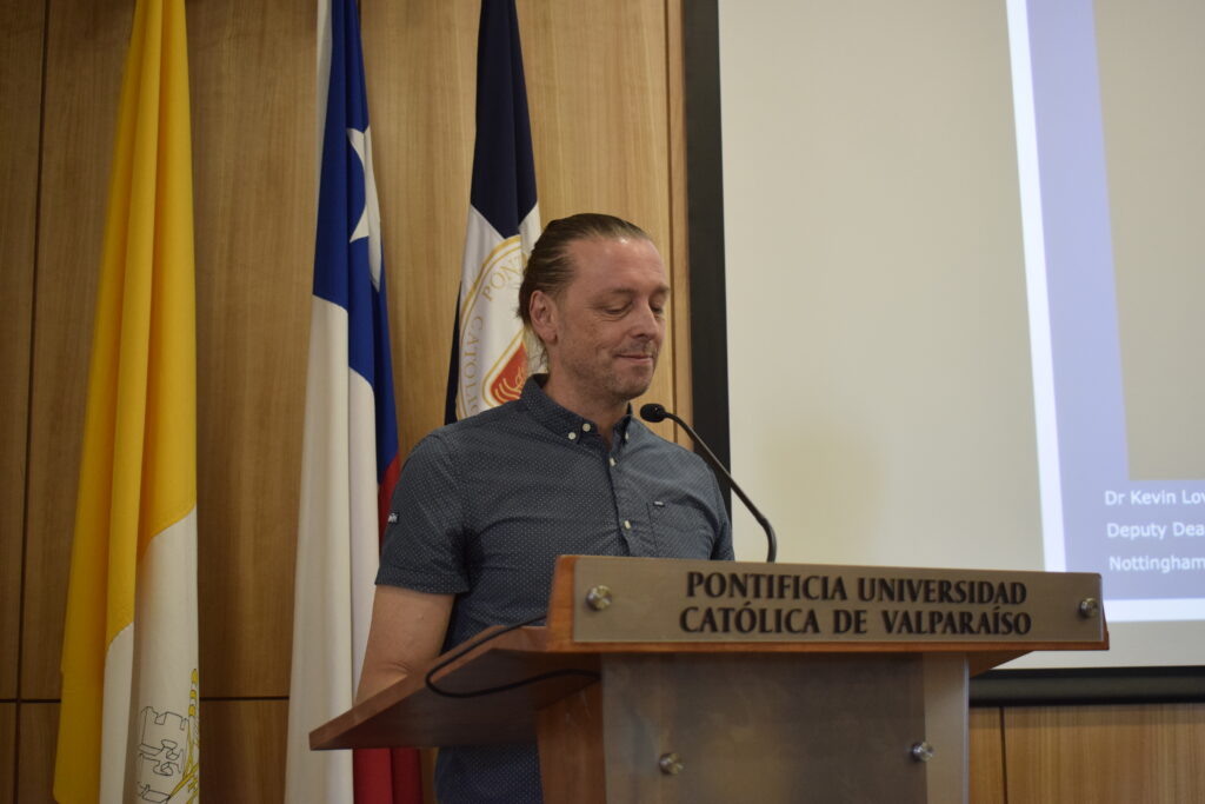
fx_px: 1557
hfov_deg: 42.3
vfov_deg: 29.0
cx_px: 602
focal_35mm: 46
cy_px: 402
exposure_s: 1/60
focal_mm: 31
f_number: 4.2
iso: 1250
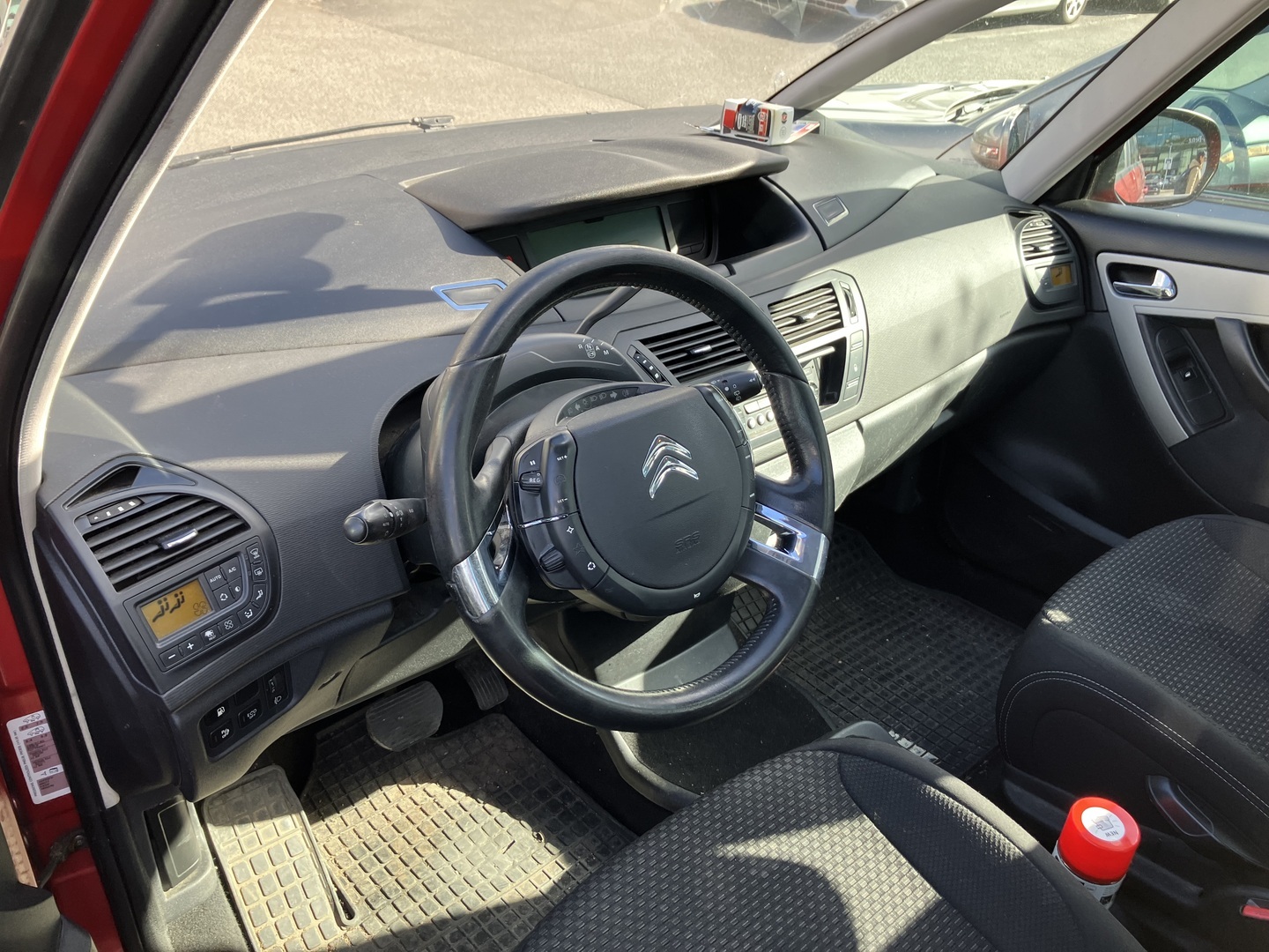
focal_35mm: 28
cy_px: 476
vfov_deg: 49.7
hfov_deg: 63.4
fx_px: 1026
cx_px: 634
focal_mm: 3.99
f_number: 1.8
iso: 25
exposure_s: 1/121
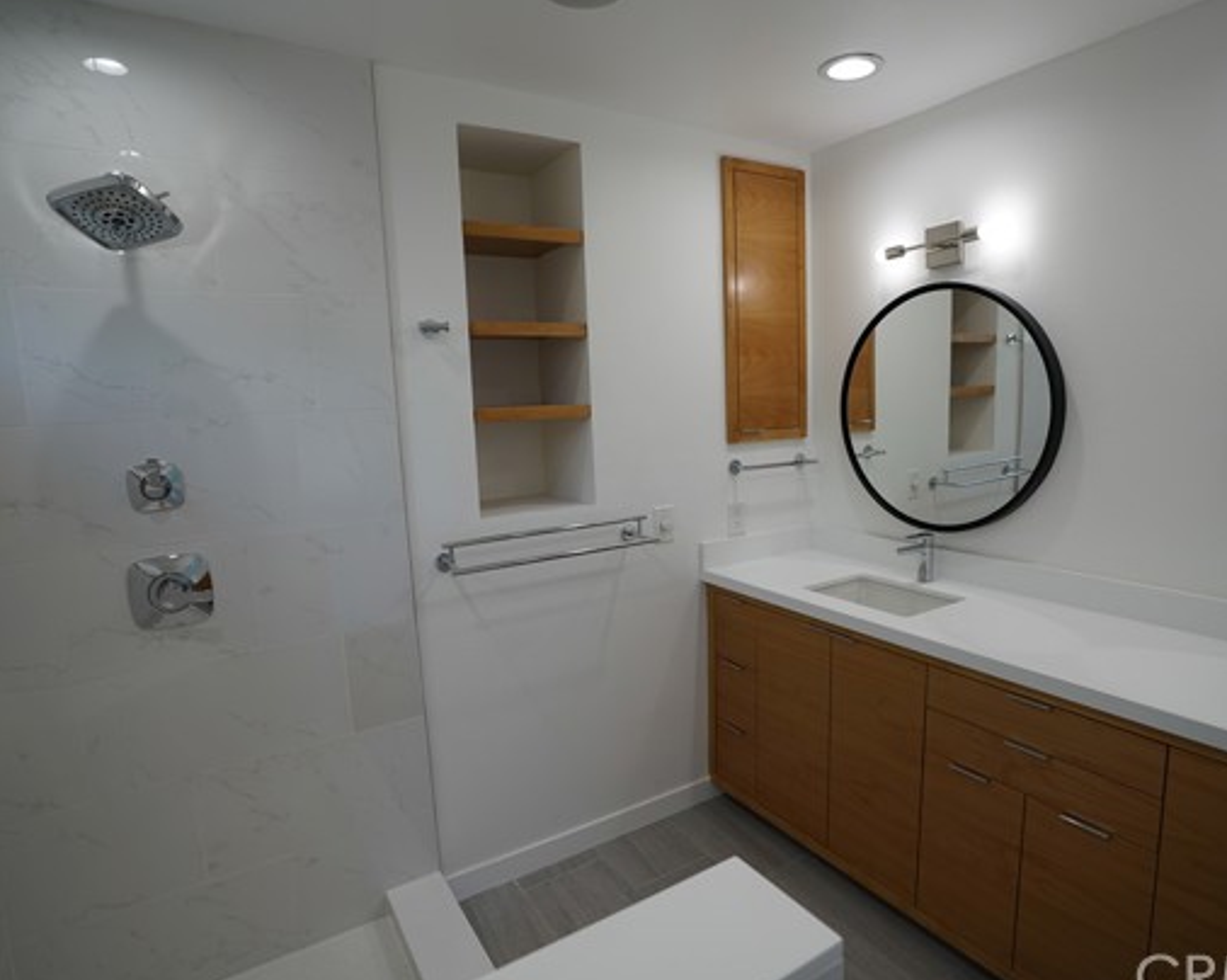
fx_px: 689
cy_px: 495
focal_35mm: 19
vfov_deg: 70.8
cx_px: 655
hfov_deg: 83.2
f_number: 3.2
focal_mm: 16
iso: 100
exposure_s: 1/60
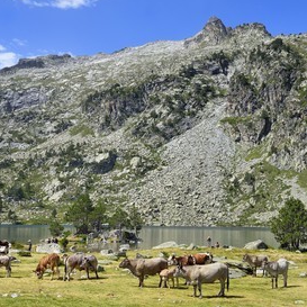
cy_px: 151
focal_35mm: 47
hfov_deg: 36.0
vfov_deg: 36.1
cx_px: 139
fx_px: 472
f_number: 11
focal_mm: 36
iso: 200
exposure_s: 1/250
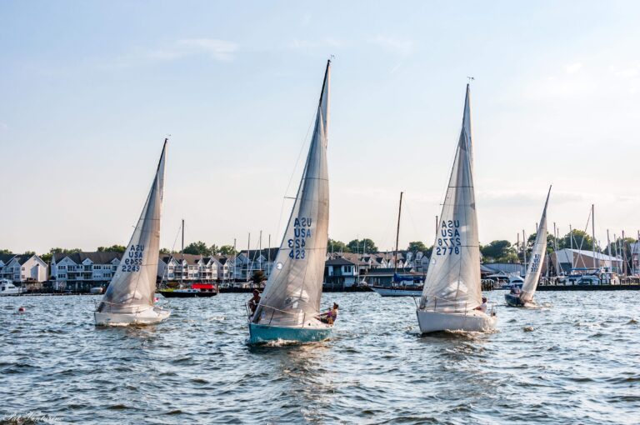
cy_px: 212
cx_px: 320
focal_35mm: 52
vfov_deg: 25.7
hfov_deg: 37.9
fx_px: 932
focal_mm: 35
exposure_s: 1/1600
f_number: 8
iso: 500
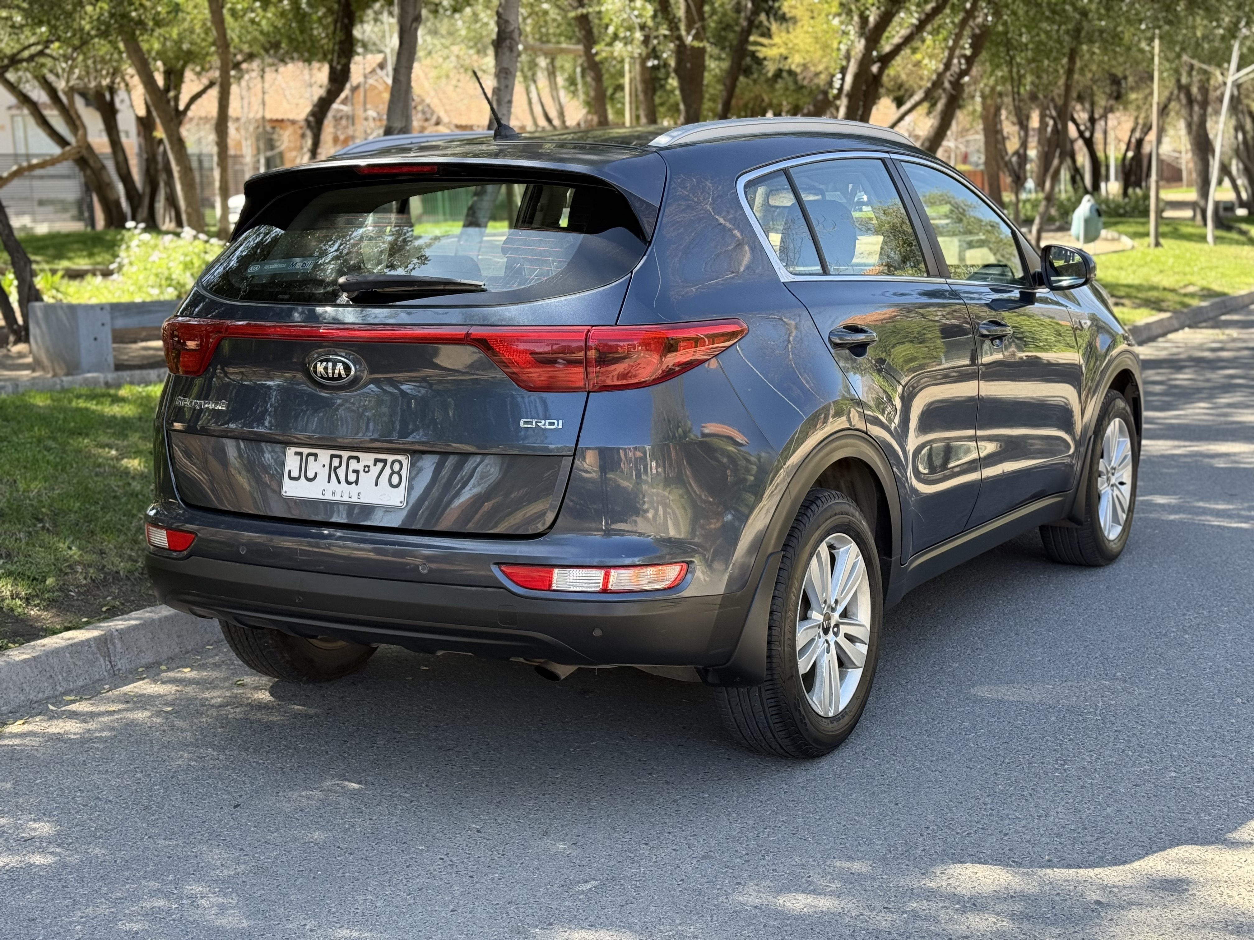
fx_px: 1739
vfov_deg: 30.3
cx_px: 627
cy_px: 470
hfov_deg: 39.7
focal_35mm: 48
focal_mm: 6.76
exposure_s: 1/407
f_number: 1.78
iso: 80
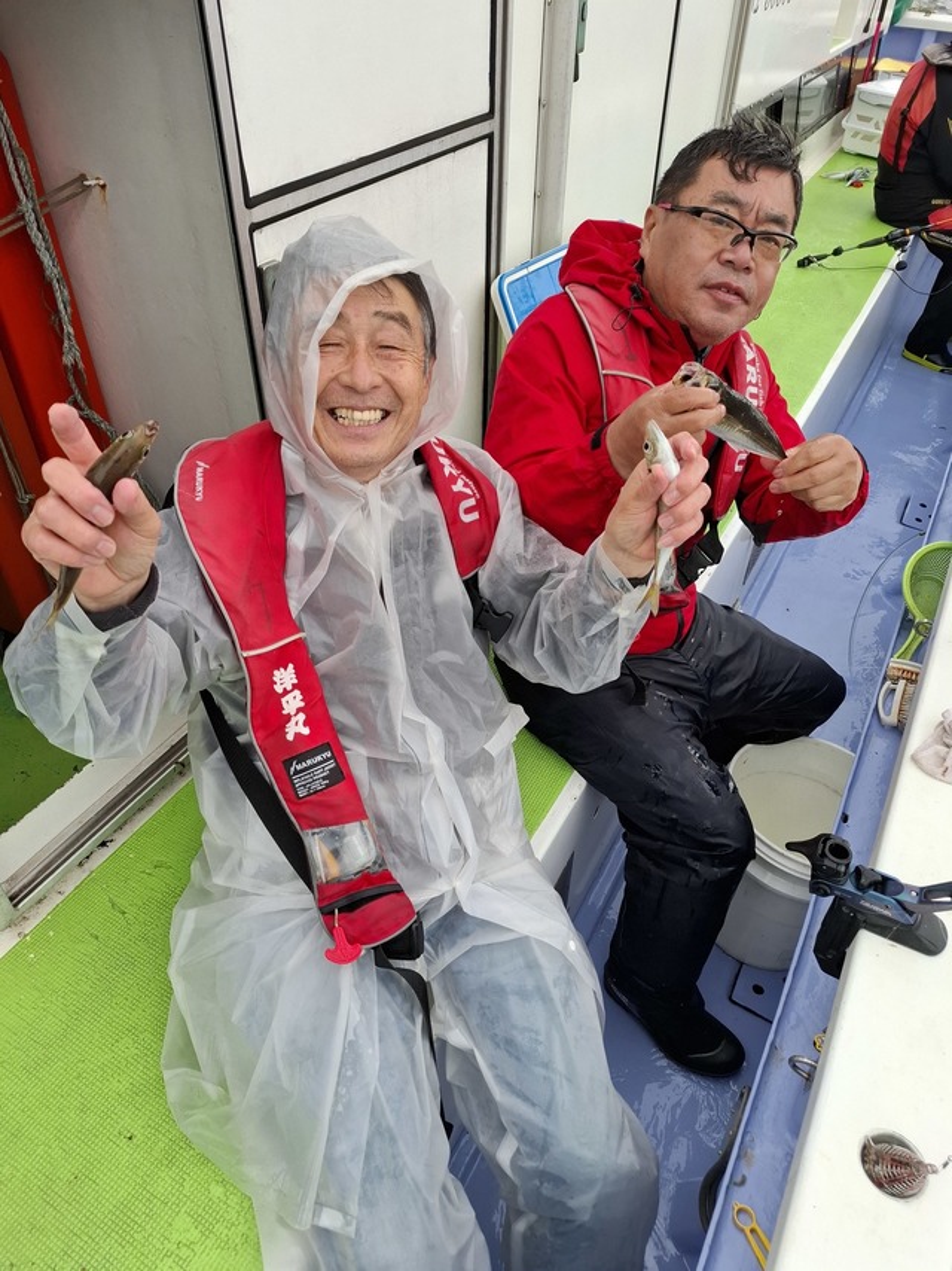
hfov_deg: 58.9
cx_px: 476
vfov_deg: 73.9
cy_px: 636
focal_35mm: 23
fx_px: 844
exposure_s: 1/418
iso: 50
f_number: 1.8
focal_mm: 5.54
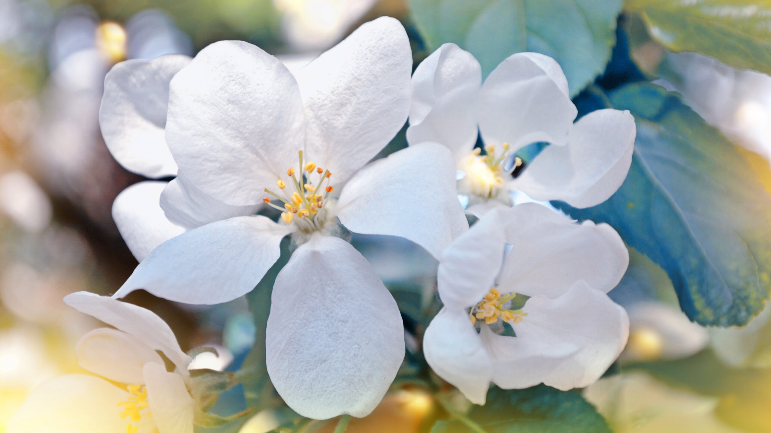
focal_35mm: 87
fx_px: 1769
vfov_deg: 14.0
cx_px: 386
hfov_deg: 24.6
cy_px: 192
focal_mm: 55
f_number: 5.6
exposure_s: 1/200
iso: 100
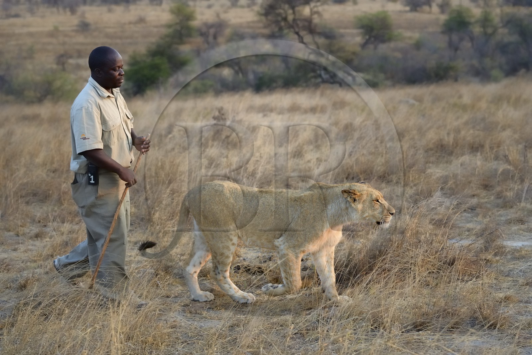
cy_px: 178
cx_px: 266
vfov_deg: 19.4
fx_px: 1034
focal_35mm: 70
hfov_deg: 28.8
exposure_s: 1/320
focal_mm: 70
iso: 800
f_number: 4
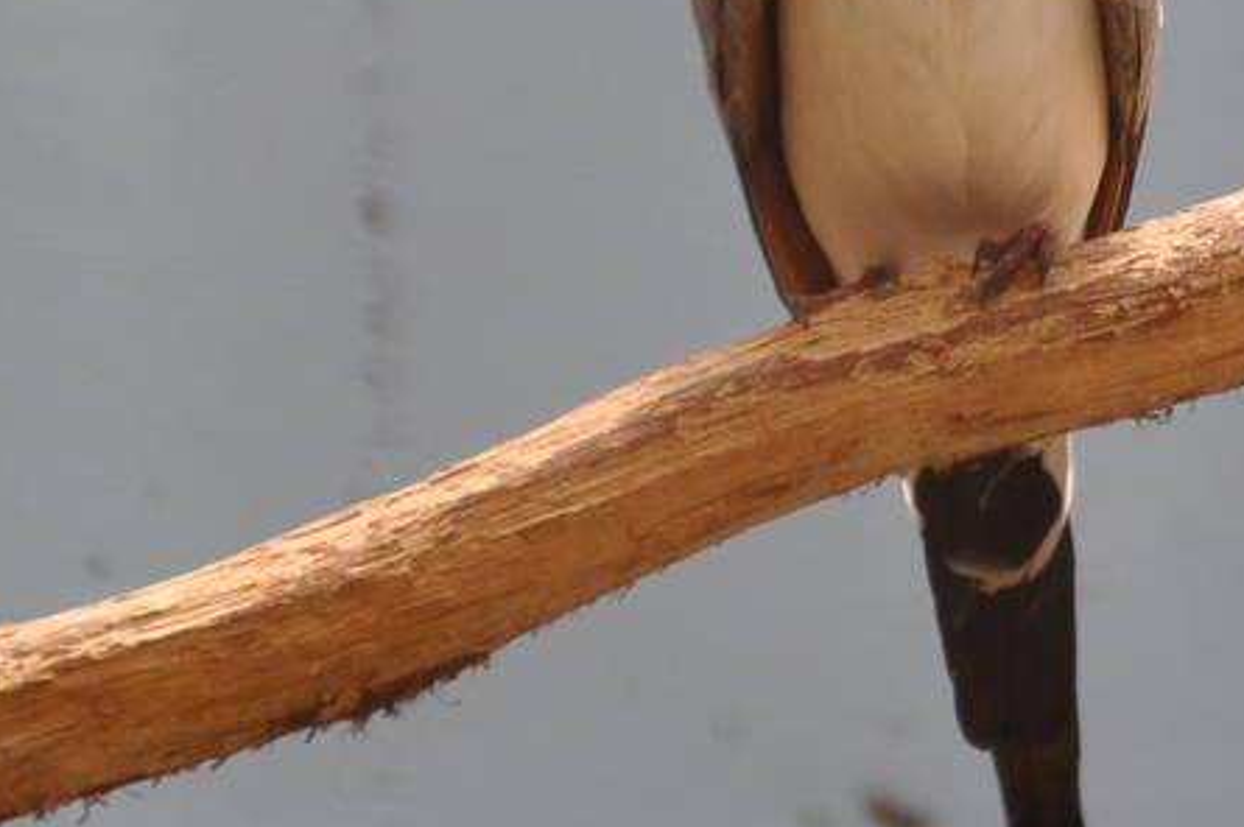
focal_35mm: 566
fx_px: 19536
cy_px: -253
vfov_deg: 2.4
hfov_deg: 3.6
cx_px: 1535
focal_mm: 105
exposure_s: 1/500
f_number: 5.6
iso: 400
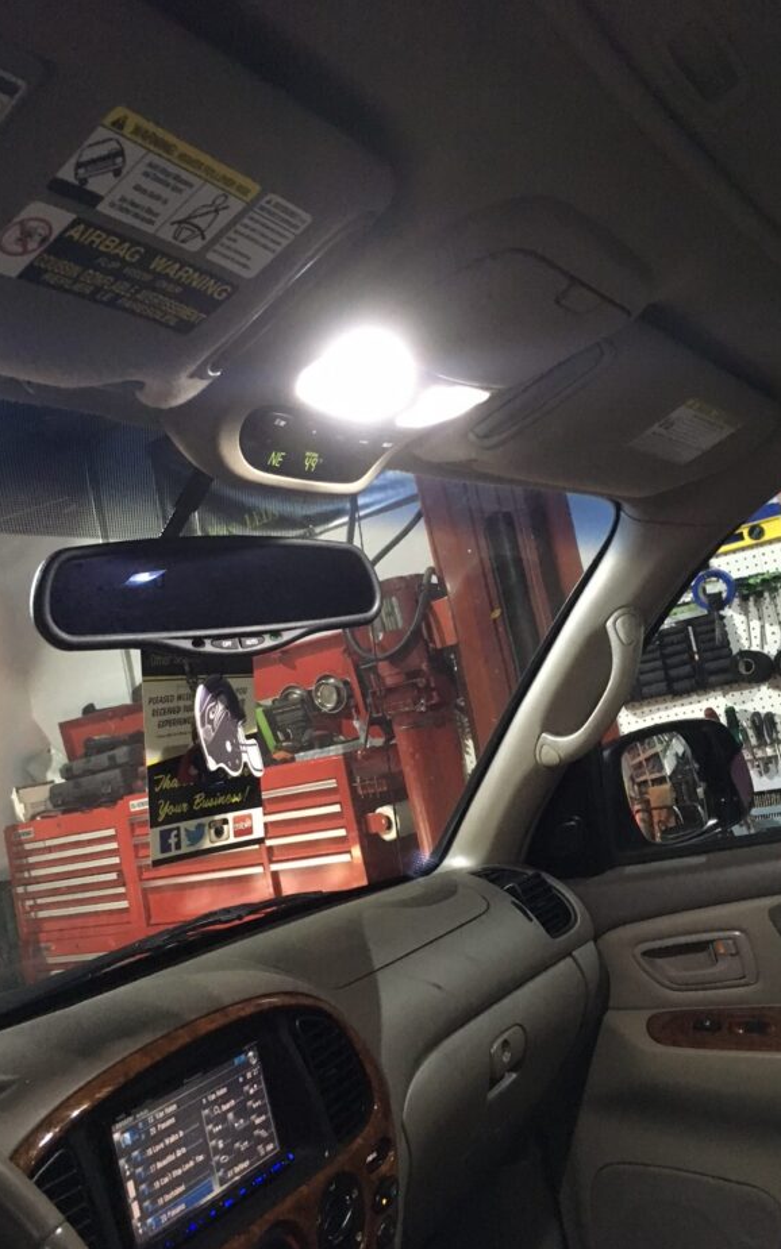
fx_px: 1056
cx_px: 378
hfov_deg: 40.6
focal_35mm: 31
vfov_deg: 61.2
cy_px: 629
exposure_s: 1/15
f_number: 2.2
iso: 250
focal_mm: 4.15
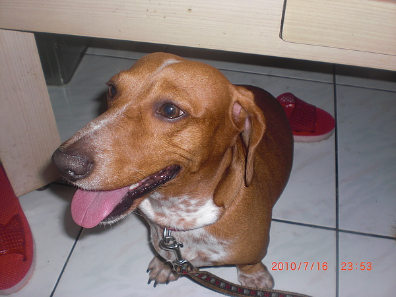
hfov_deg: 49.0
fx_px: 435
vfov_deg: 37.7
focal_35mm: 38
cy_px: 148
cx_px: 198
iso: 100
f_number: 3.1
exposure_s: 1/60
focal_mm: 6.3
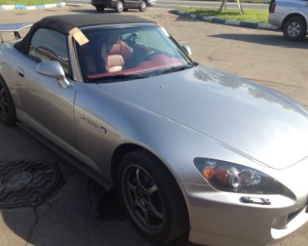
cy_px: 122
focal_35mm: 37
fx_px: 337
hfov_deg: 49.1
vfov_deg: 40.1
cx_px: 146
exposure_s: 1/708
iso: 50
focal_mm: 4.28
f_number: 2.4
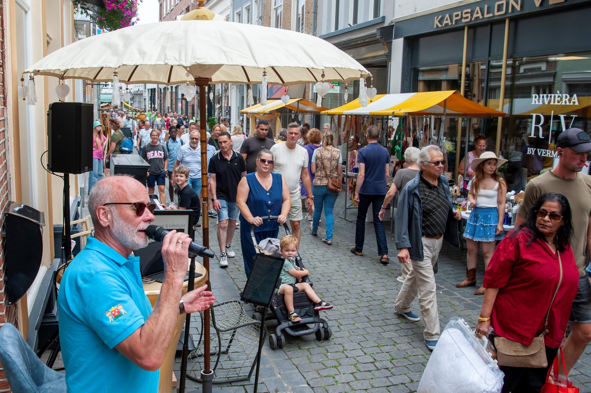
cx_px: 296
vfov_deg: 53.1
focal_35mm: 24
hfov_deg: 73.8
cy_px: 196
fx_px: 394
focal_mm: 24
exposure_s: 1/250
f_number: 8
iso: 250
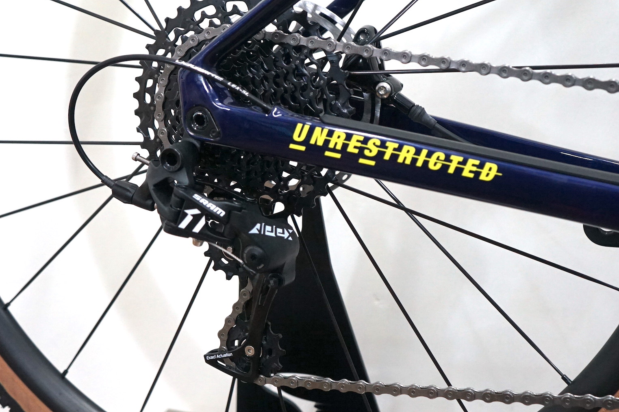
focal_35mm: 52
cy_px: 207
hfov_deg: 38.2
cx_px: 330
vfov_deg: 26.0
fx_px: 893
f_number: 4
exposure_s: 1/160
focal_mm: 36
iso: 2000
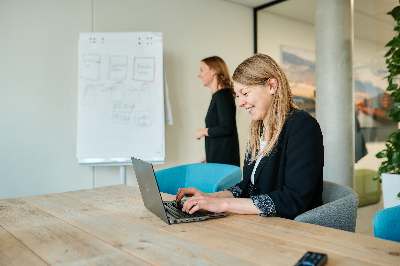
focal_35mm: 35
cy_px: 133
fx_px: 389
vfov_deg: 37.8
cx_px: 200
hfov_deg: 54.5
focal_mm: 35
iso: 500
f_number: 2.8
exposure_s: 1/160
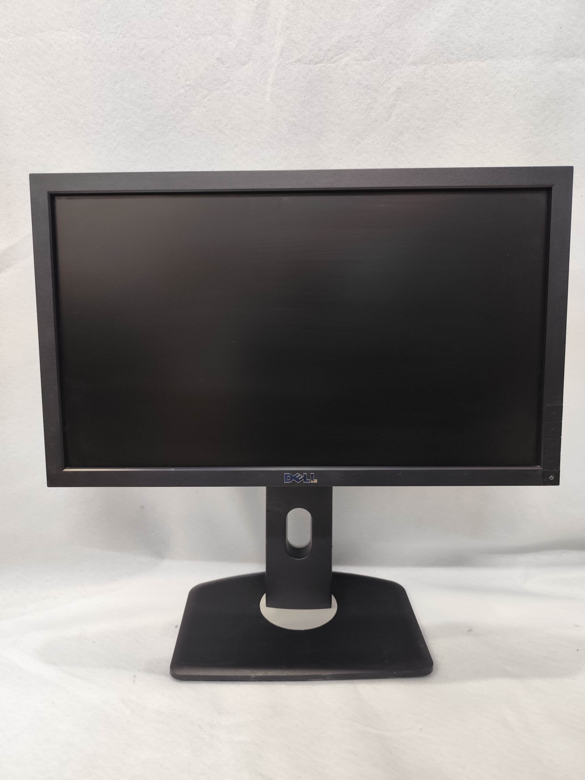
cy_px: 390
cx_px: 292
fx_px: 518
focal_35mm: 23
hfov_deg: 58.9
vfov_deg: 73.9
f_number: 1.65
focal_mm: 6.14
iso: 640
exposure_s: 1/40
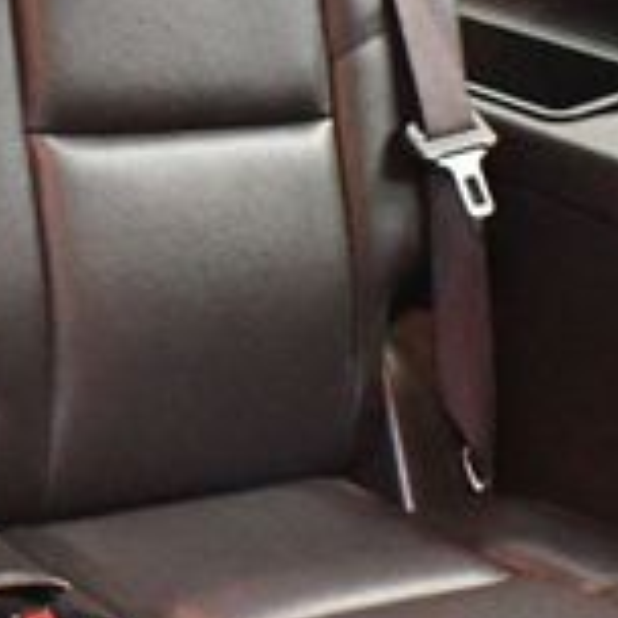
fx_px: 2606
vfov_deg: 13.5
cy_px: 281
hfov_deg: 13.1
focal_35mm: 129
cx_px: -187
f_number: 3.5
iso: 9000
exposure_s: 1/60
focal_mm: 18
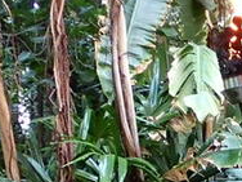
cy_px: 297
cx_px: 338
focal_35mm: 154
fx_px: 1077
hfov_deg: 12.3
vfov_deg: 9.3
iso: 640
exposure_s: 1/30
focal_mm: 5.87
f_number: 2.4
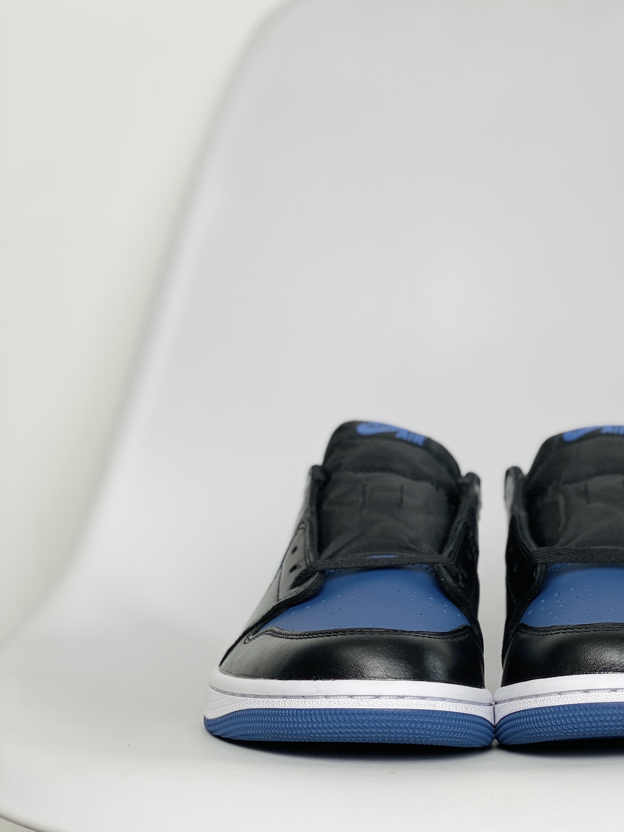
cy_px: 435
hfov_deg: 18.1
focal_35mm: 81
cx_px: 484
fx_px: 1947
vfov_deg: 24.1
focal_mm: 6
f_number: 2
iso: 25
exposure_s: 1/100
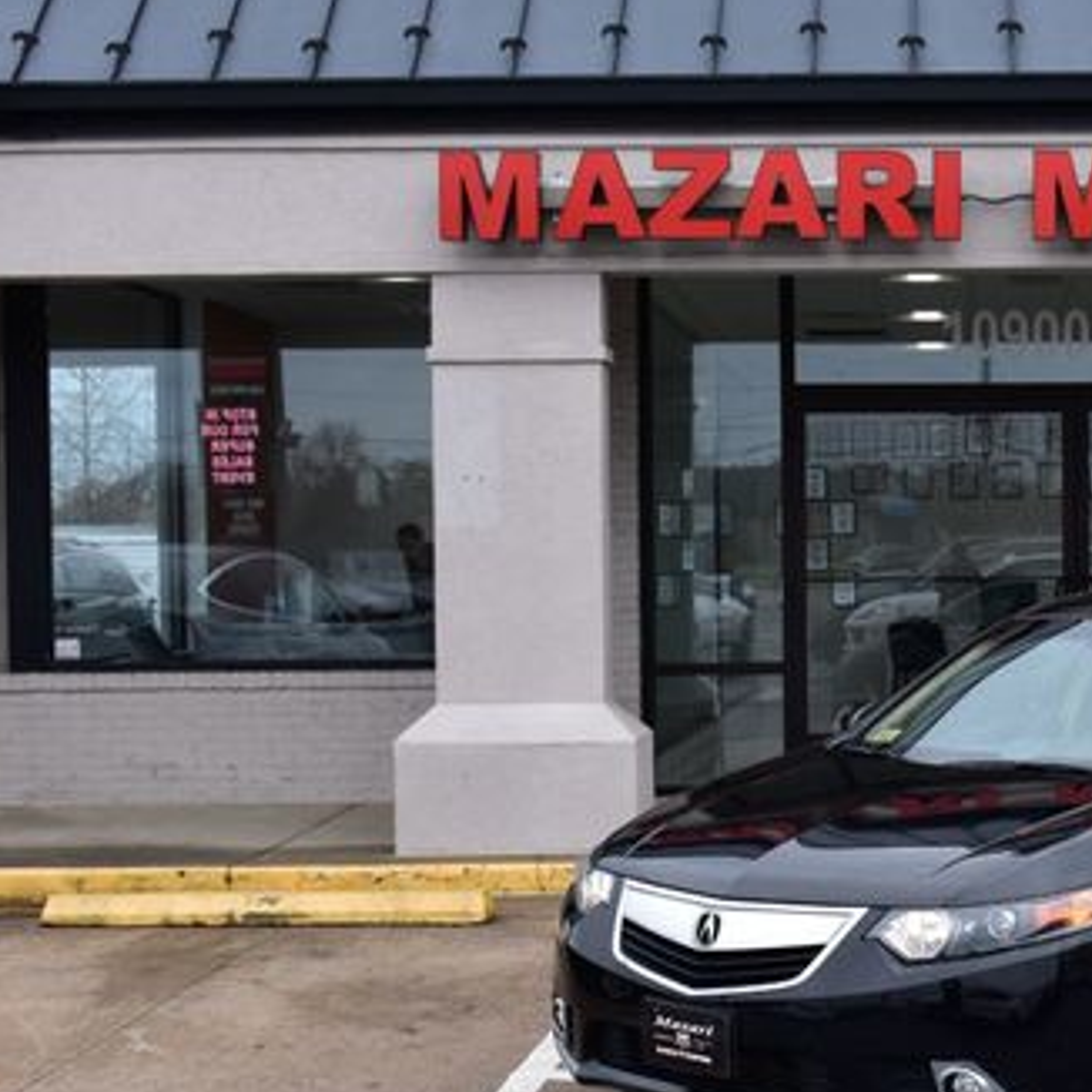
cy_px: 640
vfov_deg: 24.6
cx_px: 1042
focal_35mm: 70
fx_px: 2498
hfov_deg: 23.8
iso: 400
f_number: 10
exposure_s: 1/160
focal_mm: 28
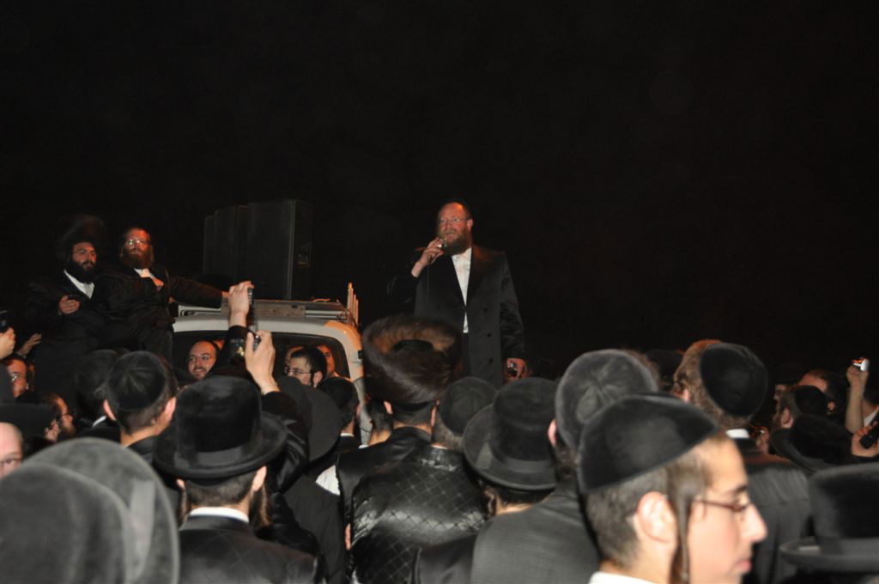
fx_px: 988
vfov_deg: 32.9
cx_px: 440
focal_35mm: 40
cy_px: 292
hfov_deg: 48.0
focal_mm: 27
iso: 800
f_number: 4
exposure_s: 1/60
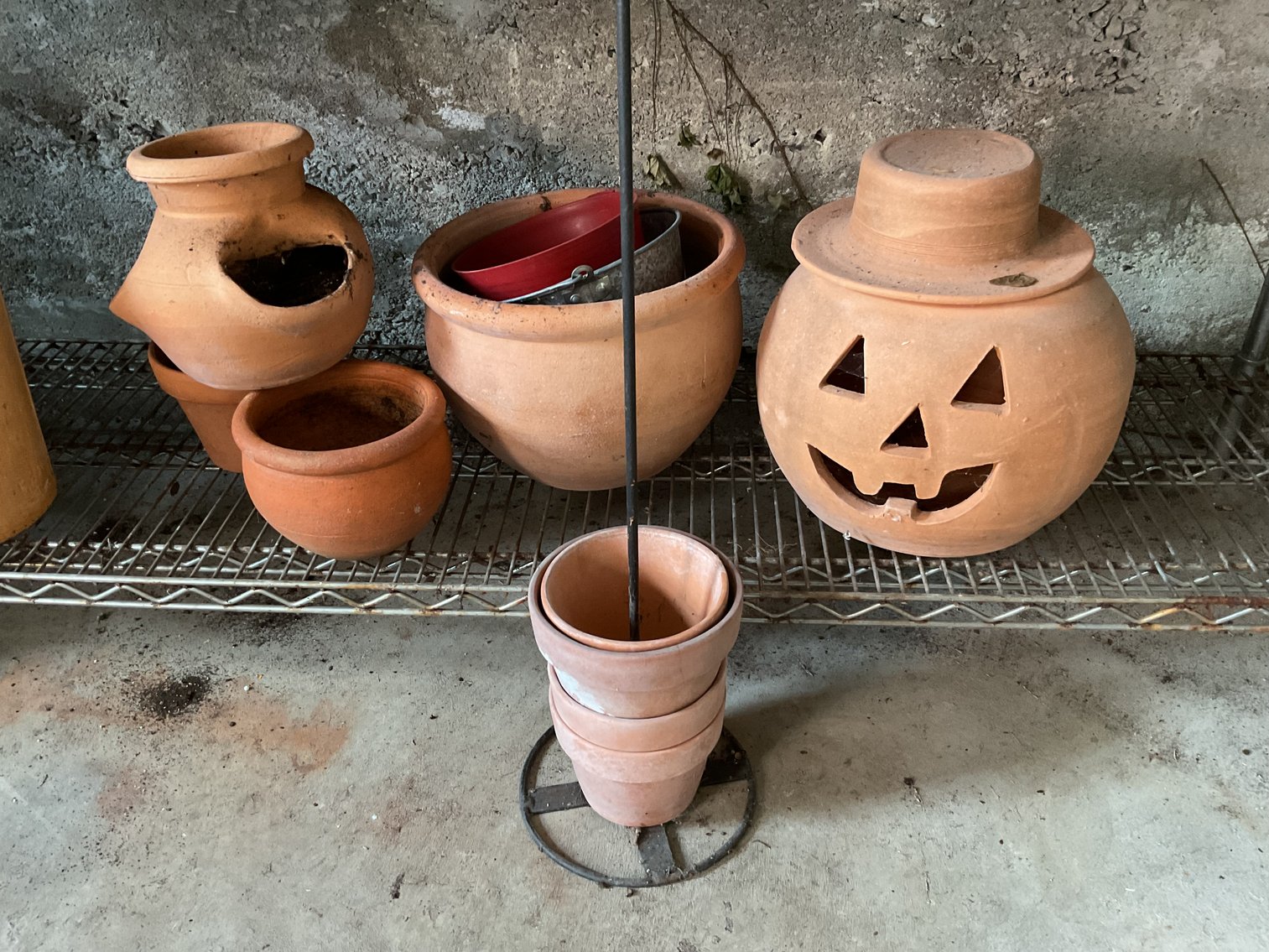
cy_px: 476
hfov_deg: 61.7
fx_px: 1063
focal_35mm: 29
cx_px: 634
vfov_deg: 48.2
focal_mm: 3
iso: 250
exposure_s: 1/33
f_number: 1.8
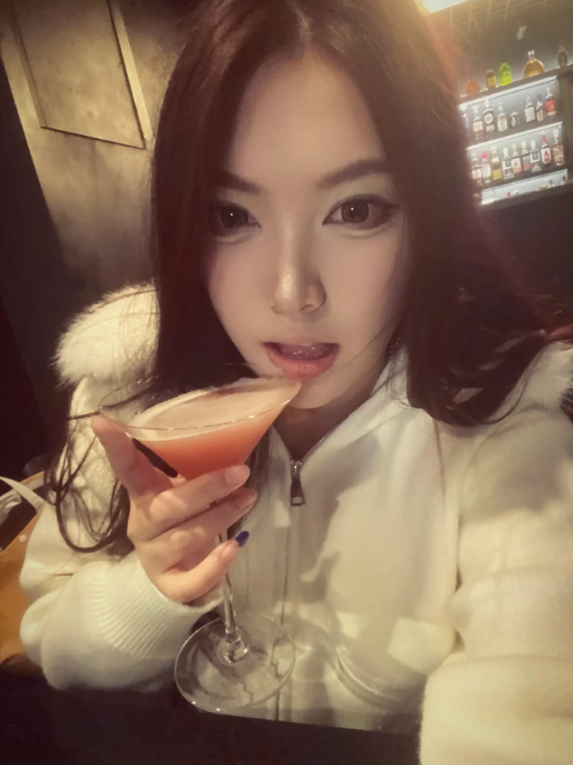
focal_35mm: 24
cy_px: 378
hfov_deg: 56.8
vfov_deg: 71.6
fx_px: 530
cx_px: 297
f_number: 2.2
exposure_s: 1/17
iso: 1600
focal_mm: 2.71
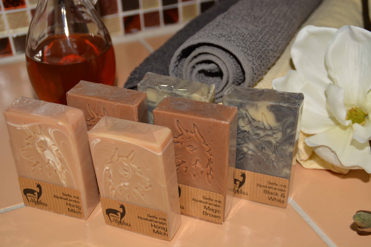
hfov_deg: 37.9
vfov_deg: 25.8
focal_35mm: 52
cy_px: 124
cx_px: 186
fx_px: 541
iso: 200
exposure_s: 1/125
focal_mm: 35
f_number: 5.6
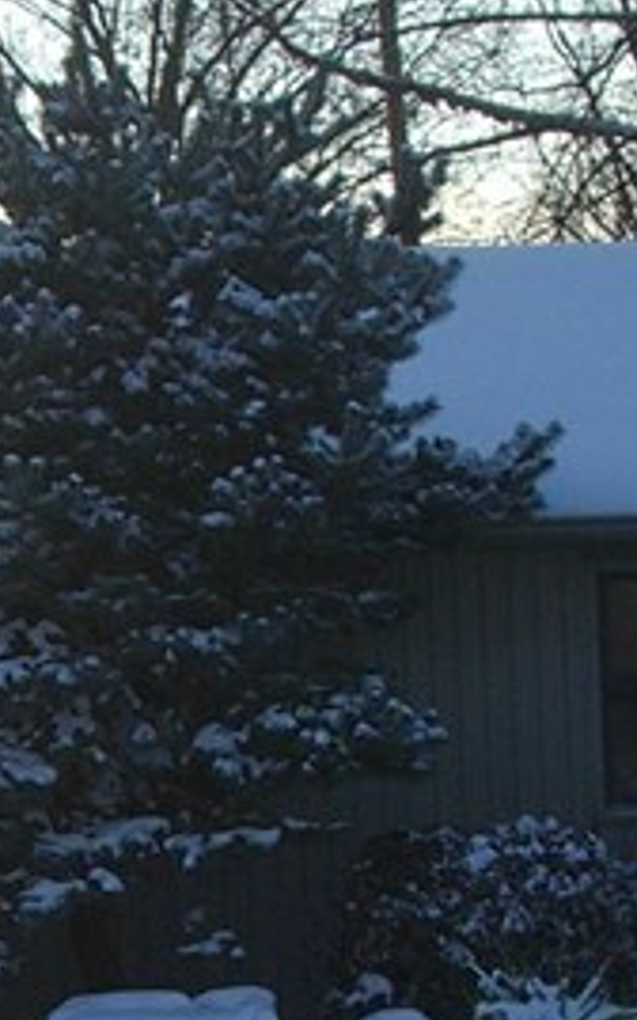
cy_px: 952
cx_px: -87
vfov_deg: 11.0
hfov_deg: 6.9
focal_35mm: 190
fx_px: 5280
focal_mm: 7.6
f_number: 4.8
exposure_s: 1/400
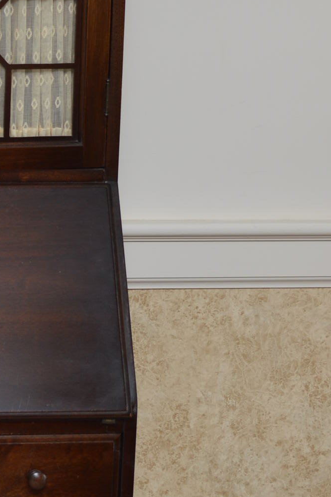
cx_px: -146
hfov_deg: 9.3
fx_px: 1989
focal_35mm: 144
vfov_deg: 14.3
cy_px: 278
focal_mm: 32
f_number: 5.6
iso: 100
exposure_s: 1/60
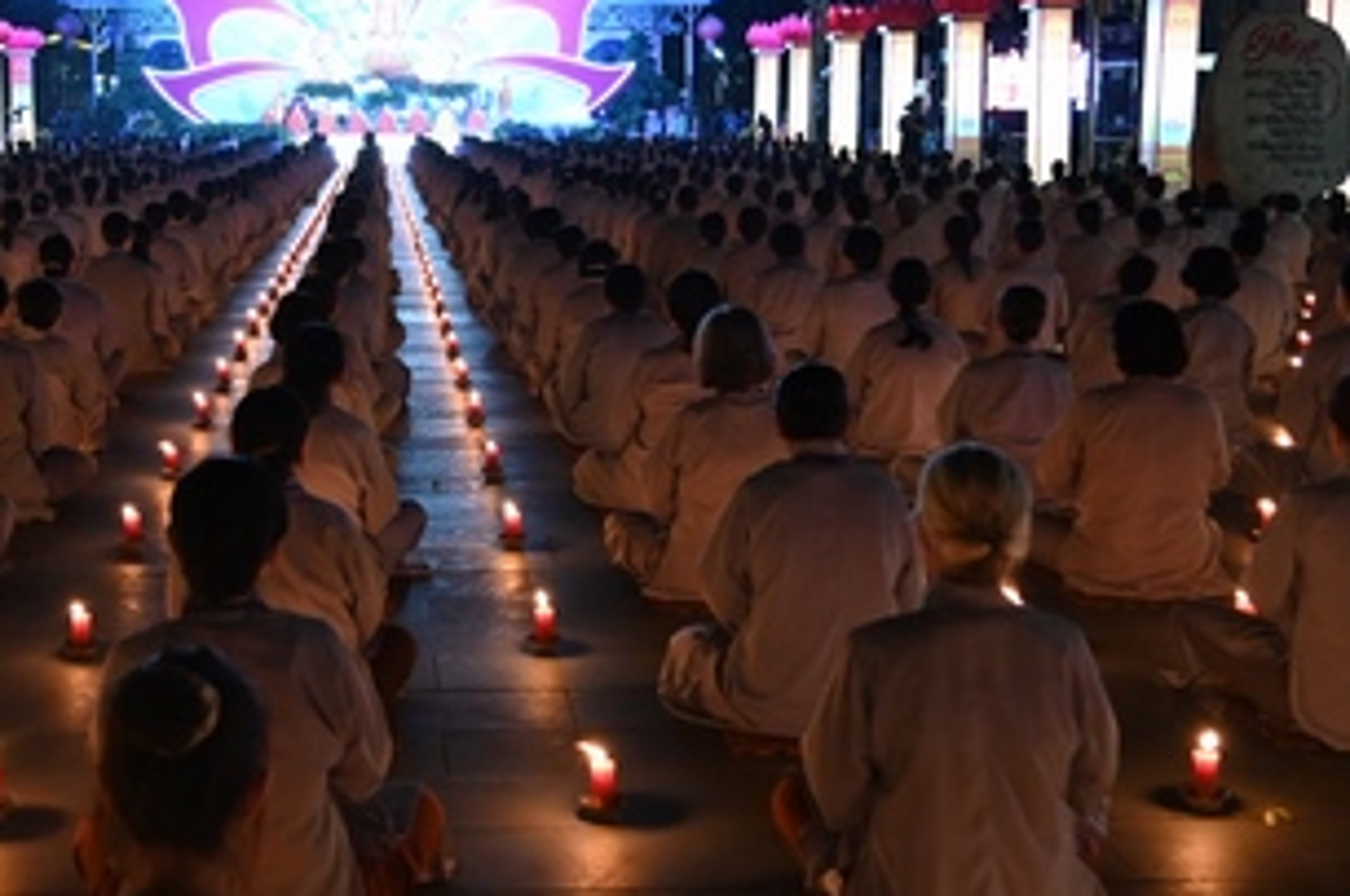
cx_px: 375
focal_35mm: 51
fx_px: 1909
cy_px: 358
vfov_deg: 26.3
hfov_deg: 38.2
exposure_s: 1/50
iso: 4000
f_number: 4
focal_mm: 24
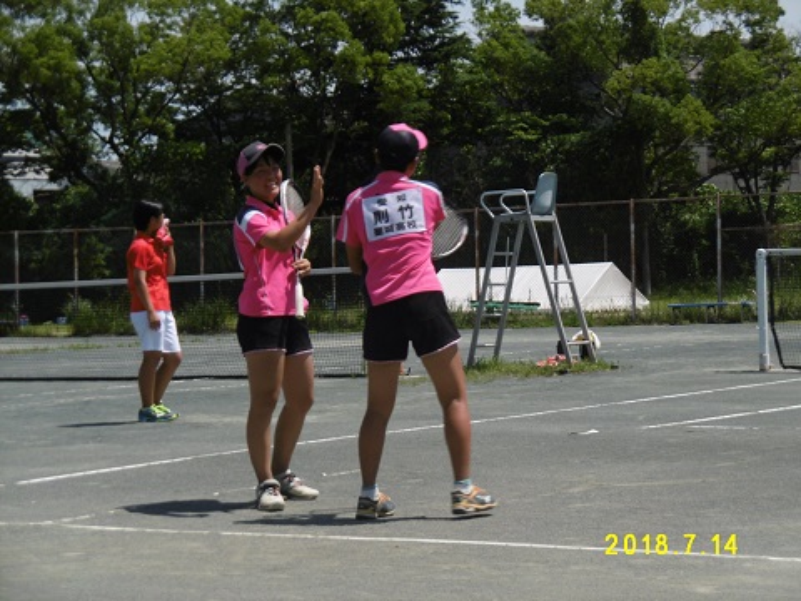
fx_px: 2407
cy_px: 300
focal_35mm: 104
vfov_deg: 14.2
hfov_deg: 18.9
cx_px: 400
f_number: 4.8
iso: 100
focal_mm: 18.6
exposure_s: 1/100
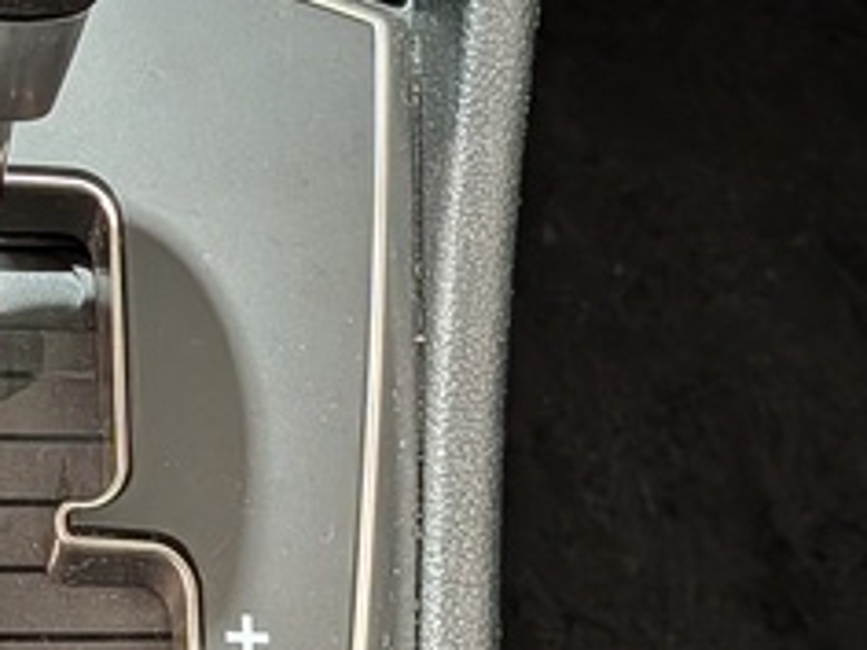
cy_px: 294
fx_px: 2605
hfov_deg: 18.3
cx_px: -44
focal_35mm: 104
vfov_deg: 14.2
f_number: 1.7
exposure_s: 1/120
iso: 168
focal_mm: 4.53
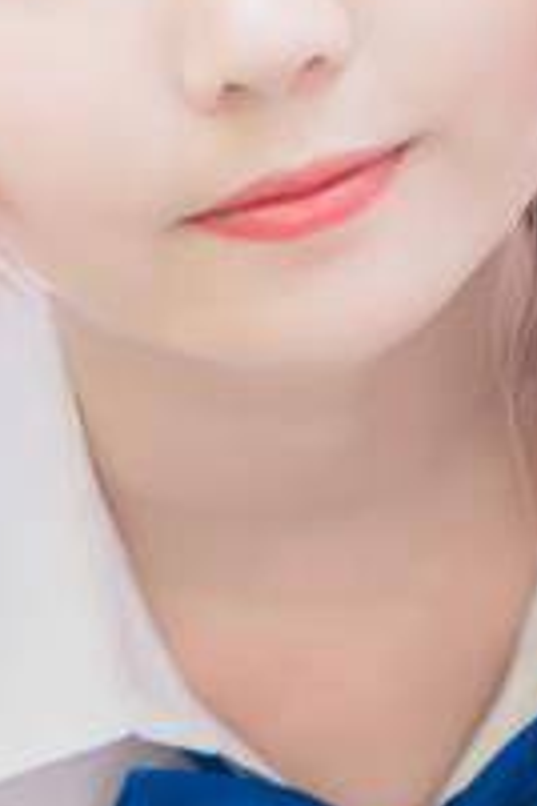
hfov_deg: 2.7
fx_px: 11343
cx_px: 88
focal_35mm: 507
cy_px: 1195
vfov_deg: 4.0
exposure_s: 1/200
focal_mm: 85
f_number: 2
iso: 100
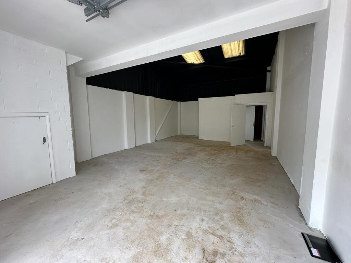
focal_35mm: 14
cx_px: 176
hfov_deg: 102.1
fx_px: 142
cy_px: 132
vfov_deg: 85.7
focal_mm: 2.22
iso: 125
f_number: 2.2
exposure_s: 1/99
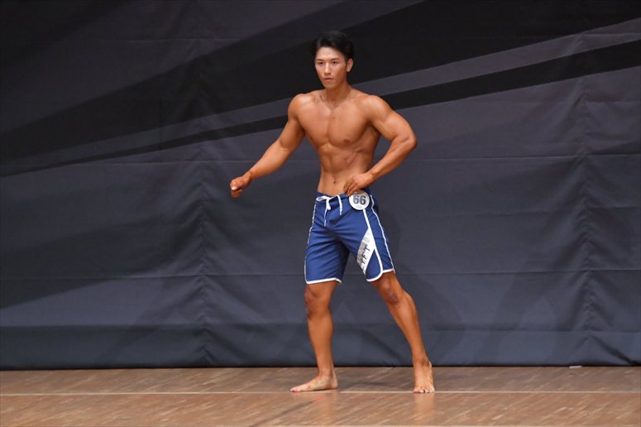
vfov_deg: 4.4
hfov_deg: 6.5
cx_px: 320
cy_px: 214
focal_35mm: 315
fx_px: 5606
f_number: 5.6
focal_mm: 210
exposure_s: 1/400
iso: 6400
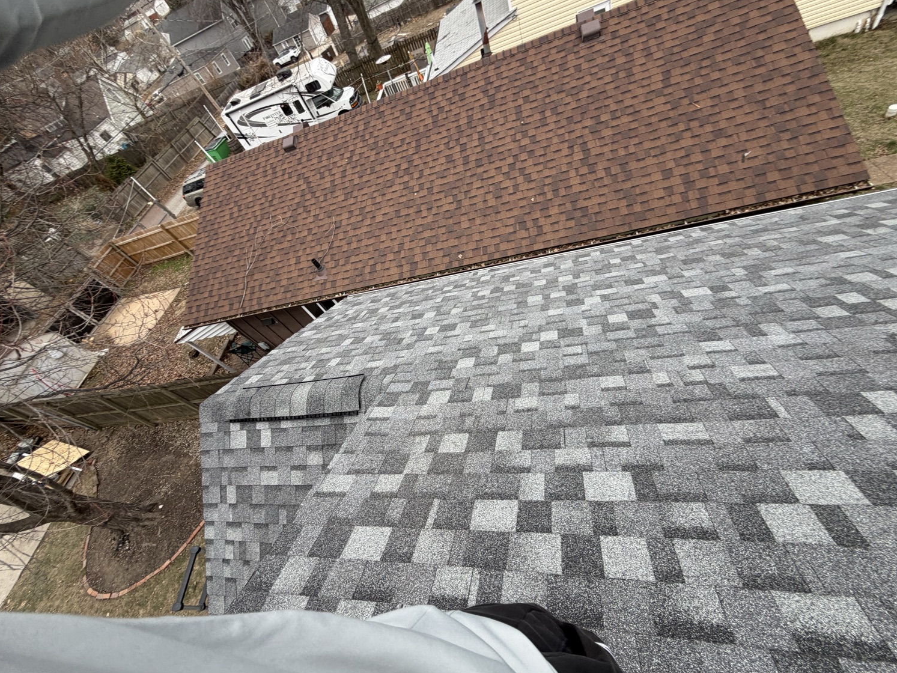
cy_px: 354
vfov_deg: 81.7
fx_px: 389
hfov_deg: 98.2
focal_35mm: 15
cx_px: 446
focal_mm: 2.22
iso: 40
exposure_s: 1/191
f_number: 2.2
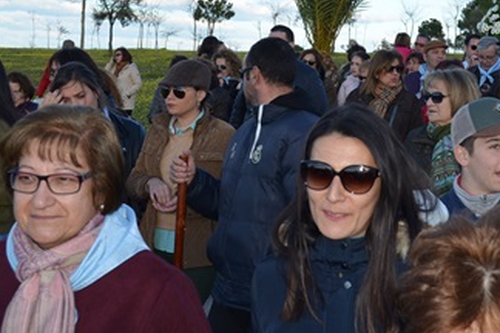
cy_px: 25
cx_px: 386
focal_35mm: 77
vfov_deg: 17.4
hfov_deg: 25.9
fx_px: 1069
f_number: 5.6
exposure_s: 1/200
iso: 100
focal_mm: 26
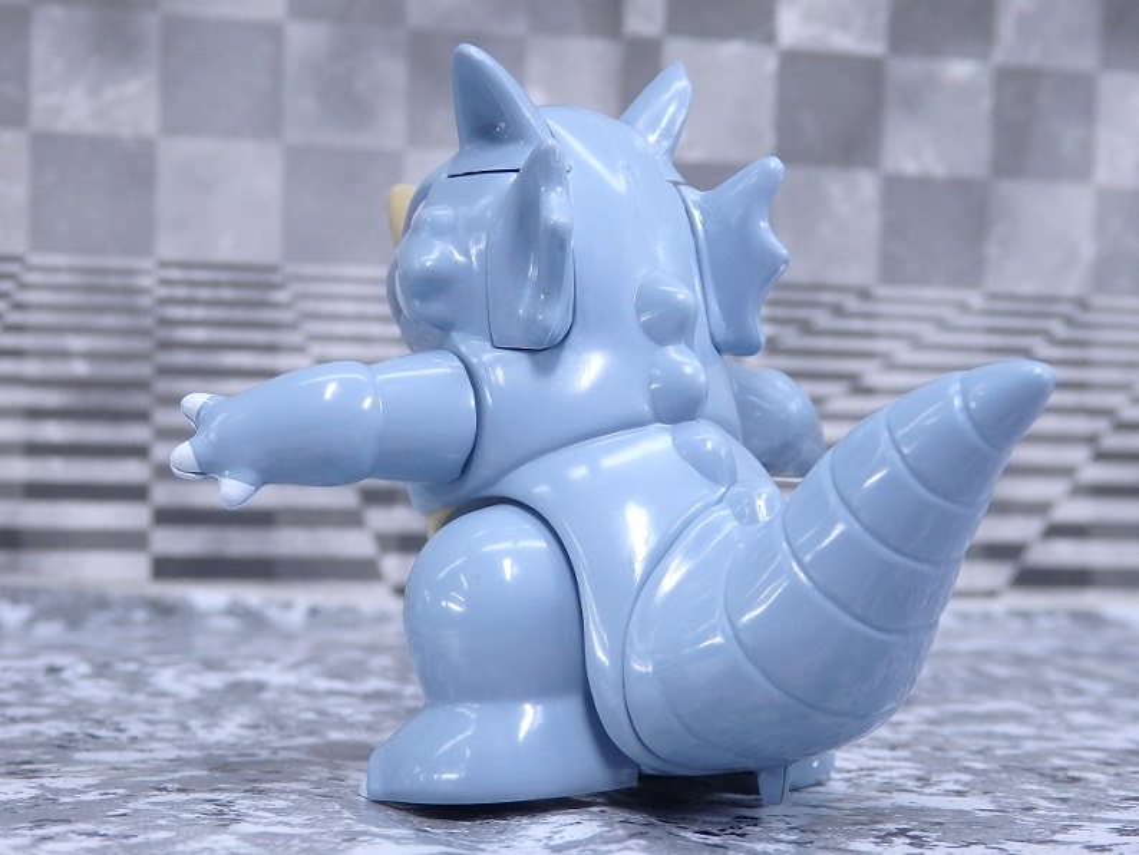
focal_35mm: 54
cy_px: 428
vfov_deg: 27.0
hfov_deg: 35.5
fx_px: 1777
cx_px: 570
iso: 400
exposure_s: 1/160
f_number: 4.1
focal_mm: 9.8
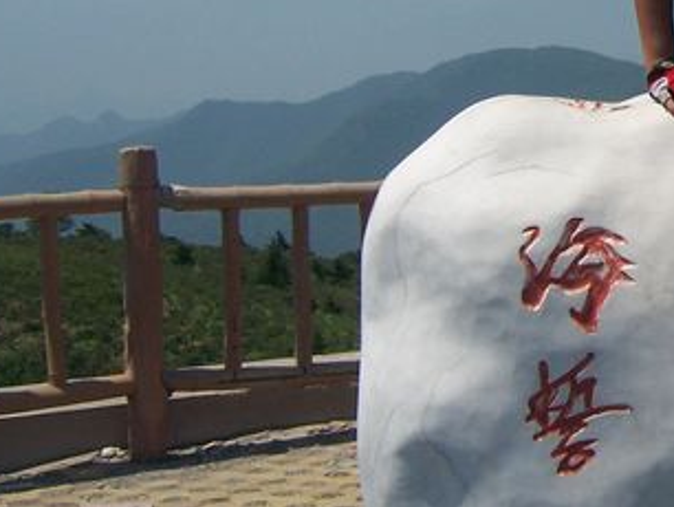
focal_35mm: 94
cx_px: 850
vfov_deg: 15.6
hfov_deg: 19.4
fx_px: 1832
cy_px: 45
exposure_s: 1/1000
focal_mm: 6
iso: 80
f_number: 4.5
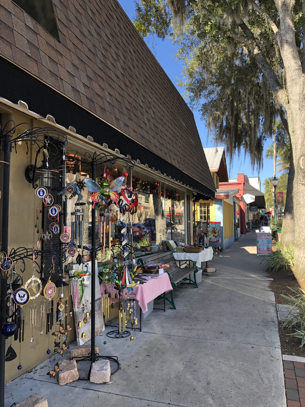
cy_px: 204
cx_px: 152
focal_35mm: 28
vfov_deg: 63.4
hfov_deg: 49.7
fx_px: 329
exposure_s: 1/249
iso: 20
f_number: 1.8
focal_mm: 3.99
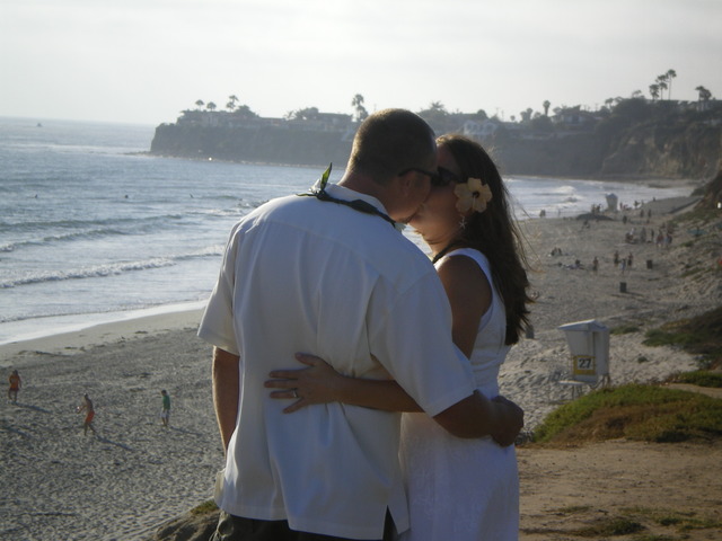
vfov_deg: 13.0
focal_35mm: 114
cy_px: 270
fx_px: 2378
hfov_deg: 17.3
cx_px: 361
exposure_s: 1/400
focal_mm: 18.9
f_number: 5.9
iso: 64
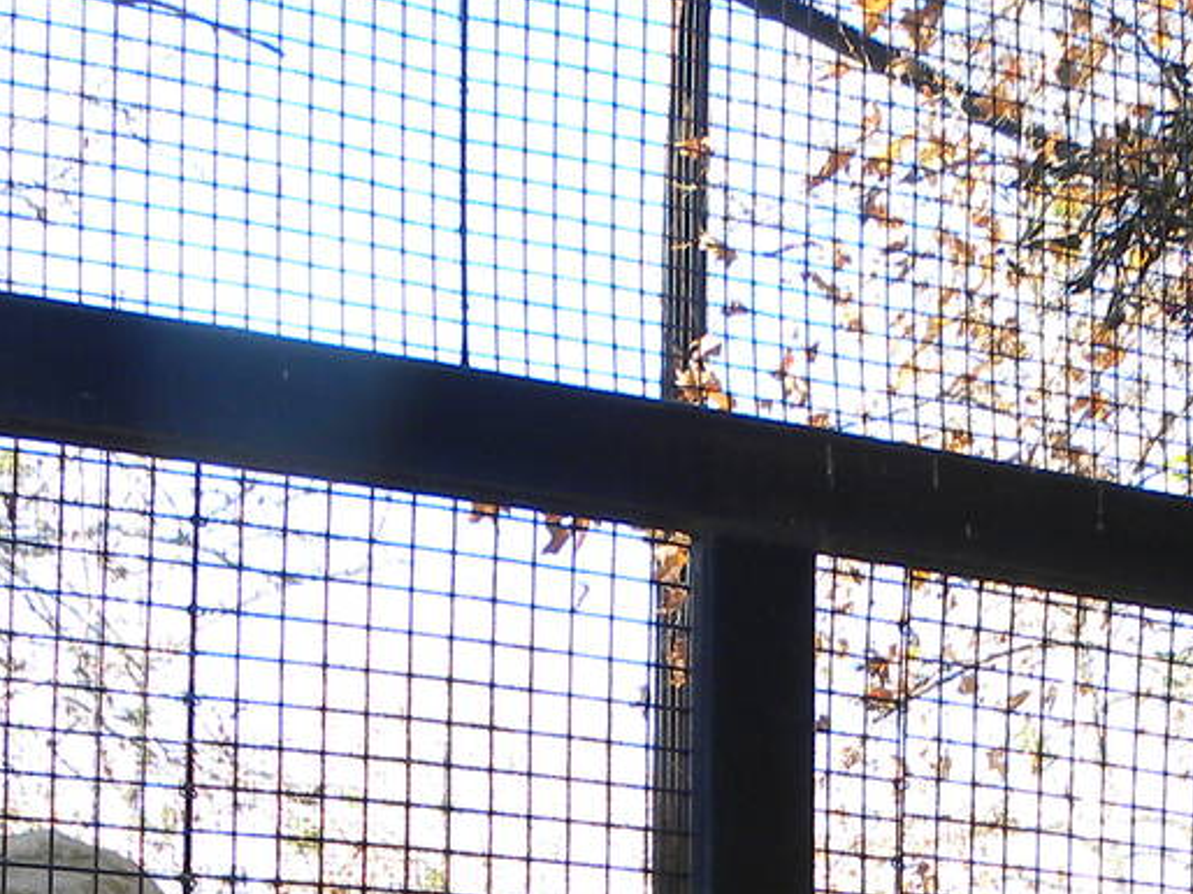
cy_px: 1384
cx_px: 924
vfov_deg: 16.4
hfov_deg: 23.8
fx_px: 2790
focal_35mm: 81
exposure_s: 1/102
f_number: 2.8
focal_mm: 4.6
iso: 64
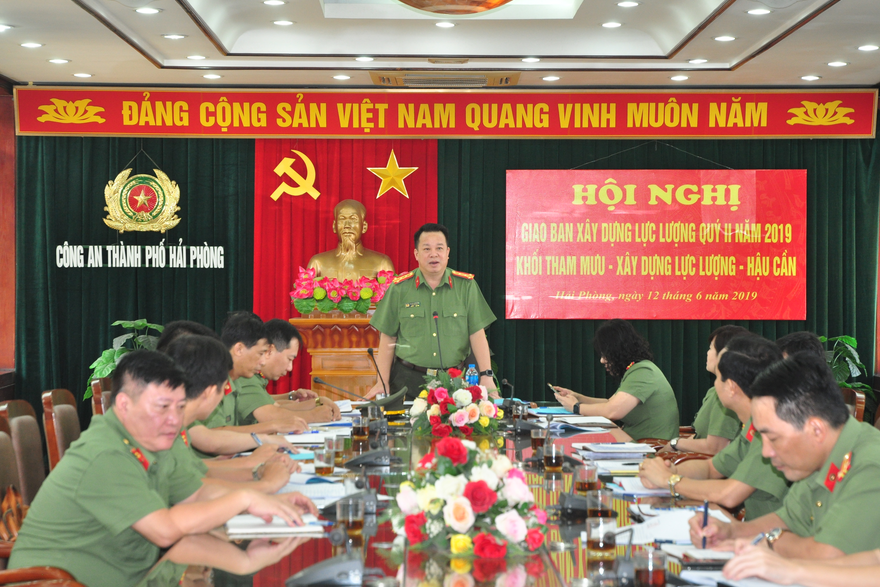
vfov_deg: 16.1
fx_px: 2078
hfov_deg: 23.9
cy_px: 292
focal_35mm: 85
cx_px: 434
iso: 800
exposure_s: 1/60
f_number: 4.5
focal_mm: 56
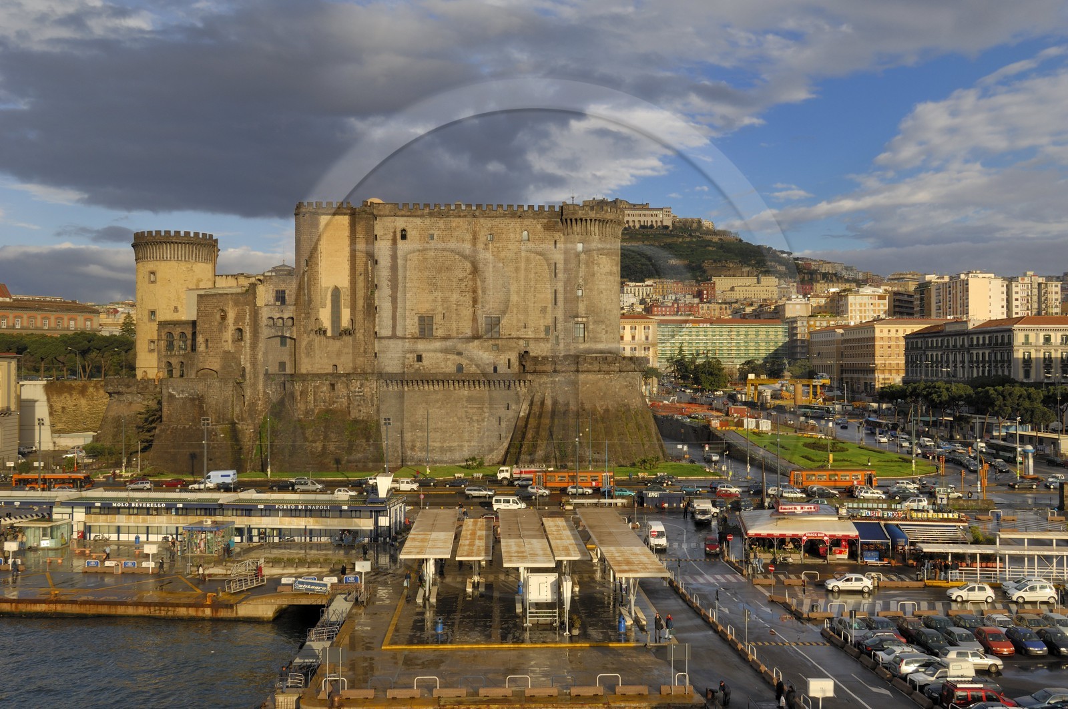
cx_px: 534
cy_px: 354
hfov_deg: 53.2
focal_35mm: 36
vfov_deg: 36.8
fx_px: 1066
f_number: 13
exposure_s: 1/80
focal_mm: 24
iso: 100
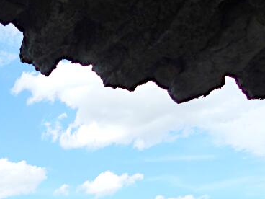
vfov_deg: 18.3
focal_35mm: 75
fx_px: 574
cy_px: 258
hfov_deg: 23.3
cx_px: -68
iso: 125
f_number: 6
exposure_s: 1/400
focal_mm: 4
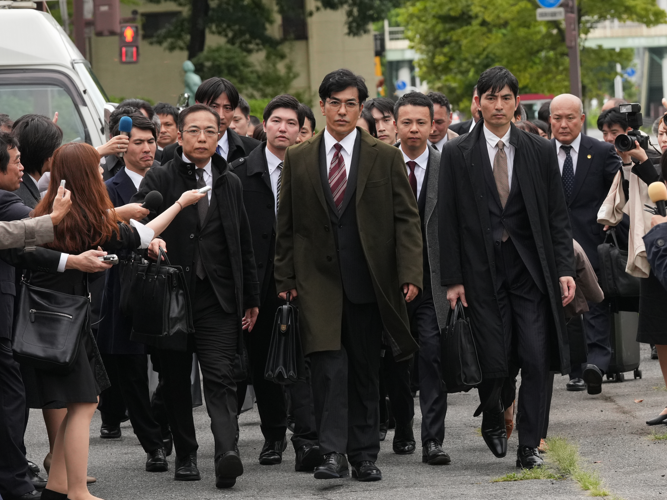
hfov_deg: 9.1
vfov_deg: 6.8
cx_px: 368
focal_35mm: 218
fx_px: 4201
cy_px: 246
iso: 1000
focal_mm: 125
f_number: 6.3
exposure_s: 1/1000
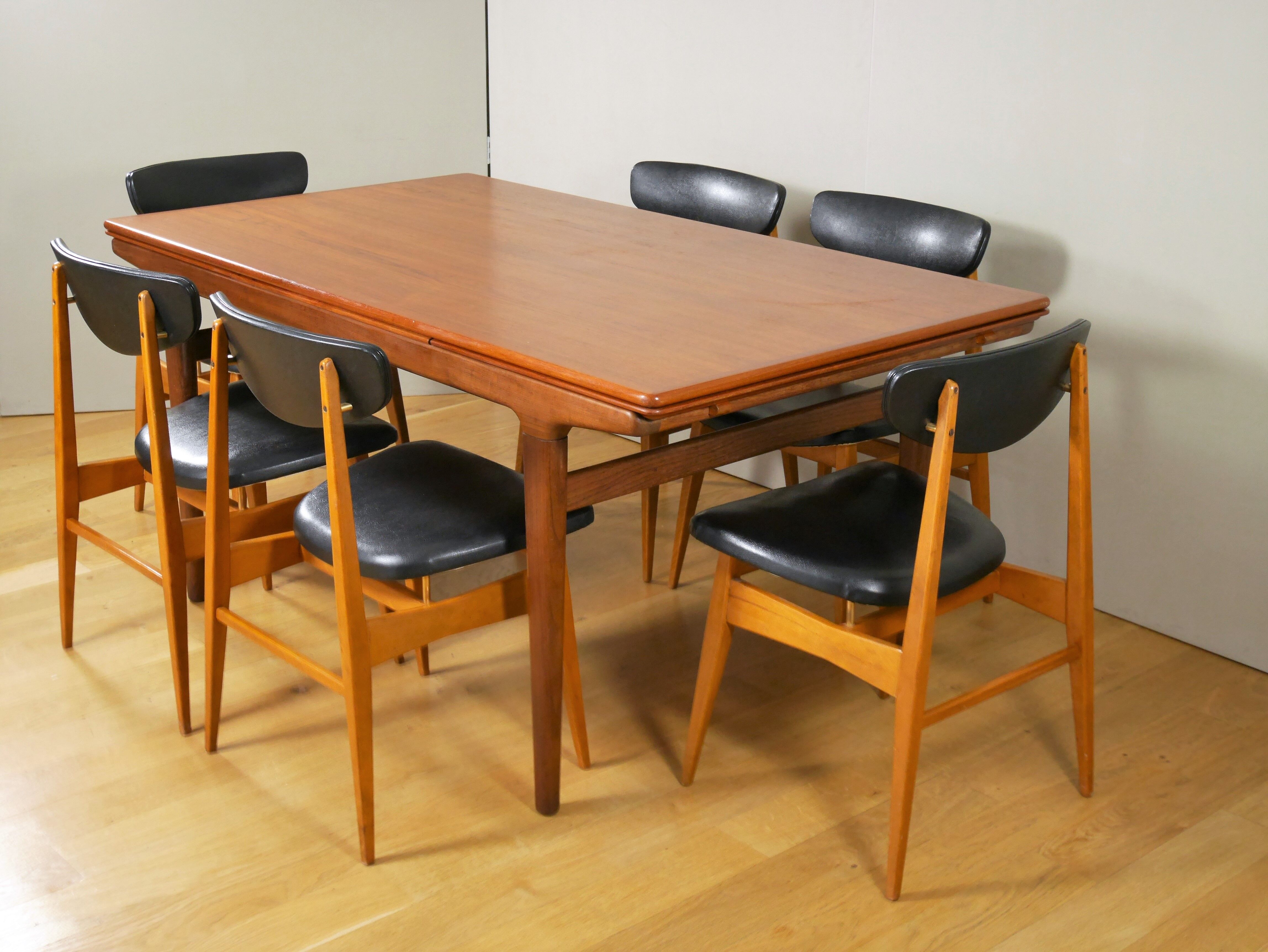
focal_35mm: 50
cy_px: 476
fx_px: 1832
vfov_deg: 29.1
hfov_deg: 38.2
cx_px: 634
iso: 1000
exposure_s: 1/60
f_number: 5.1
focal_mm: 25
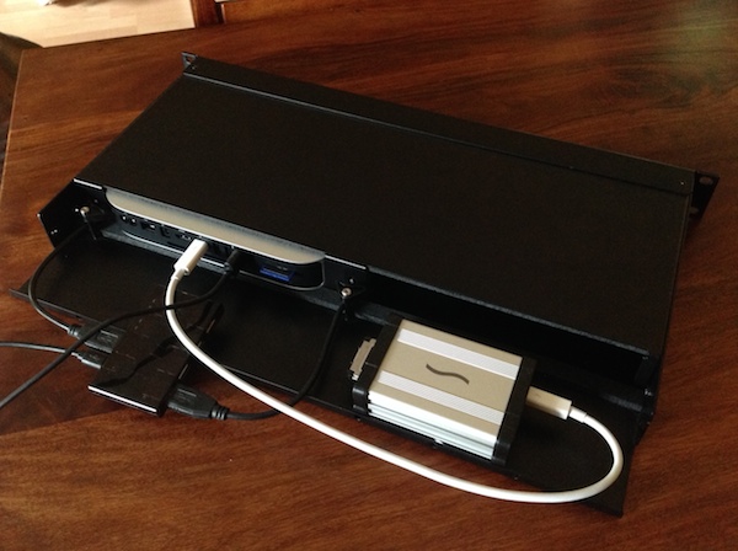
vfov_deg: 40.6
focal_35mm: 35
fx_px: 745
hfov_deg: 52.7
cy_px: 276
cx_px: 369
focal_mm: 4.28
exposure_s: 1/15
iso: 400
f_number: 2.4
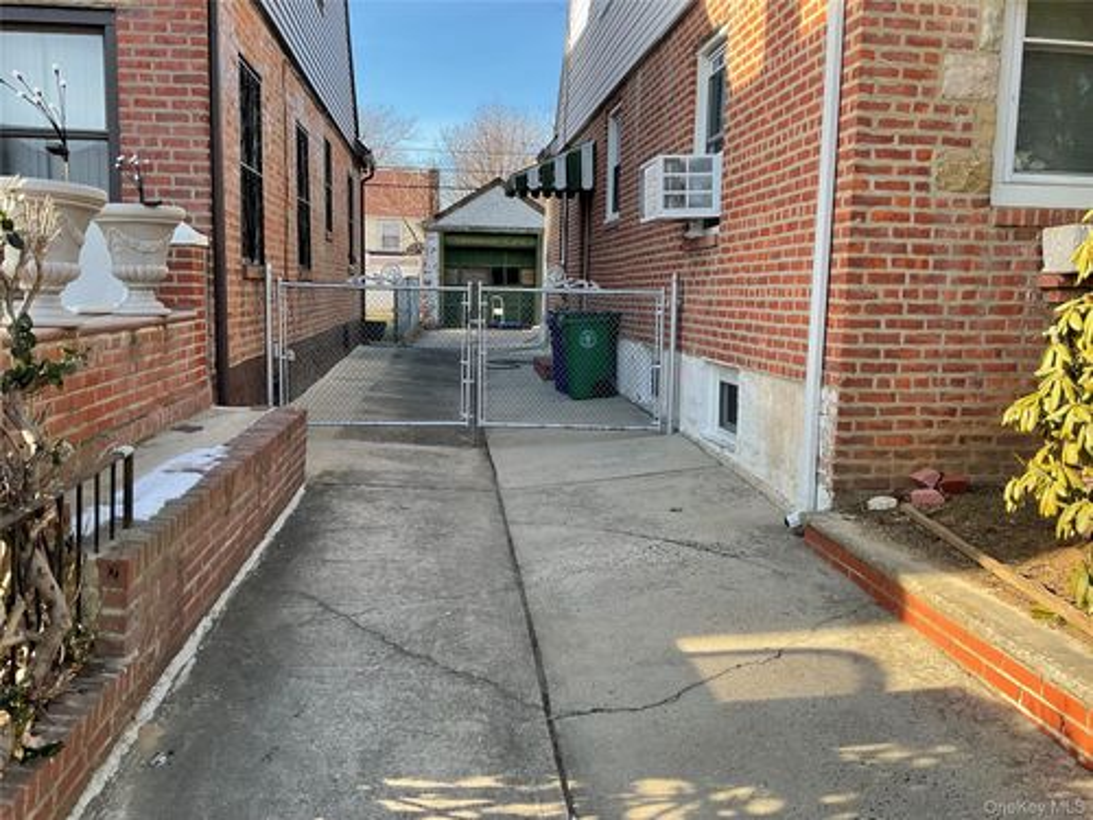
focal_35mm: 29
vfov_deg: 48.2
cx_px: 546
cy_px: 410
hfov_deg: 61.7
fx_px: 916
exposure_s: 1/300
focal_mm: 3
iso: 16
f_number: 1.8
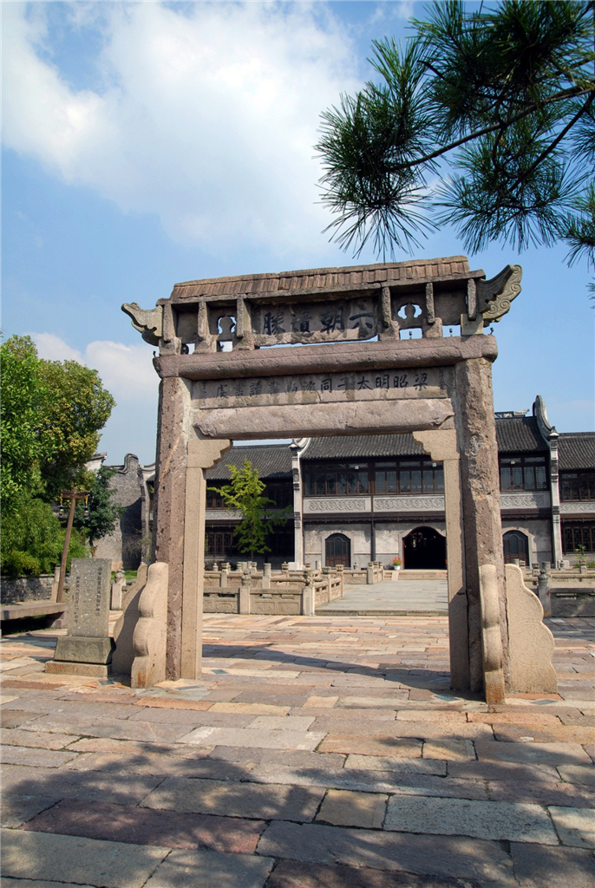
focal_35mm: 26
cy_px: 444
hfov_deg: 50.6
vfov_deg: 70.4
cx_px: 298
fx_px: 630
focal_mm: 17
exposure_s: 1/125
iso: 100
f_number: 11
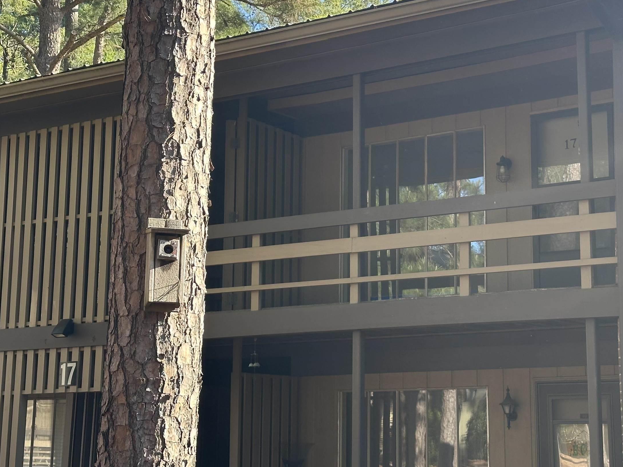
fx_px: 1224
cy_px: 219
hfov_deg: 28.4
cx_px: 403
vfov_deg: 21.6
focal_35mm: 68
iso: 64
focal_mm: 6.86
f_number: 1.78
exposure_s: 1/422
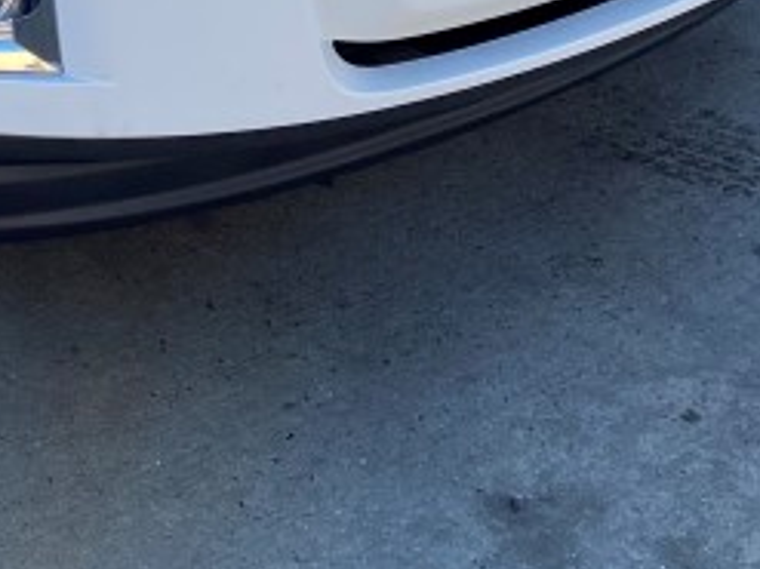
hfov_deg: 17.5
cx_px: -123
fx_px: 2370
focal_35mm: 108
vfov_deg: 12.4
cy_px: -483
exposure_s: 1/734
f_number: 1.8
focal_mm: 4.25
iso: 32
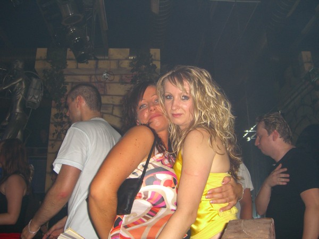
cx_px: 160
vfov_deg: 37.7
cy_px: 120
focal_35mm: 38
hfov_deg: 49.0
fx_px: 350
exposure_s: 1/60
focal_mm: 7.9
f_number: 2.8
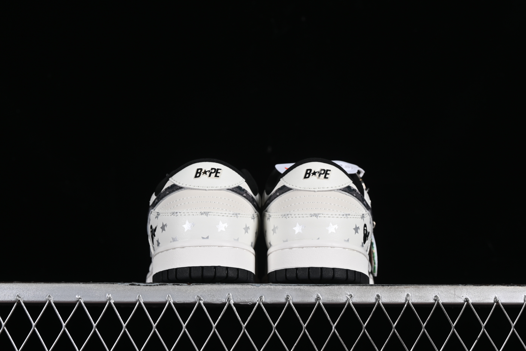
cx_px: 263
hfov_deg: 27.0
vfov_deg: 18.2
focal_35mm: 75
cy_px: 176
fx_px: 1096
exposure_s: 1/80
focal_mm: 50
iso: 160
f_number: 8
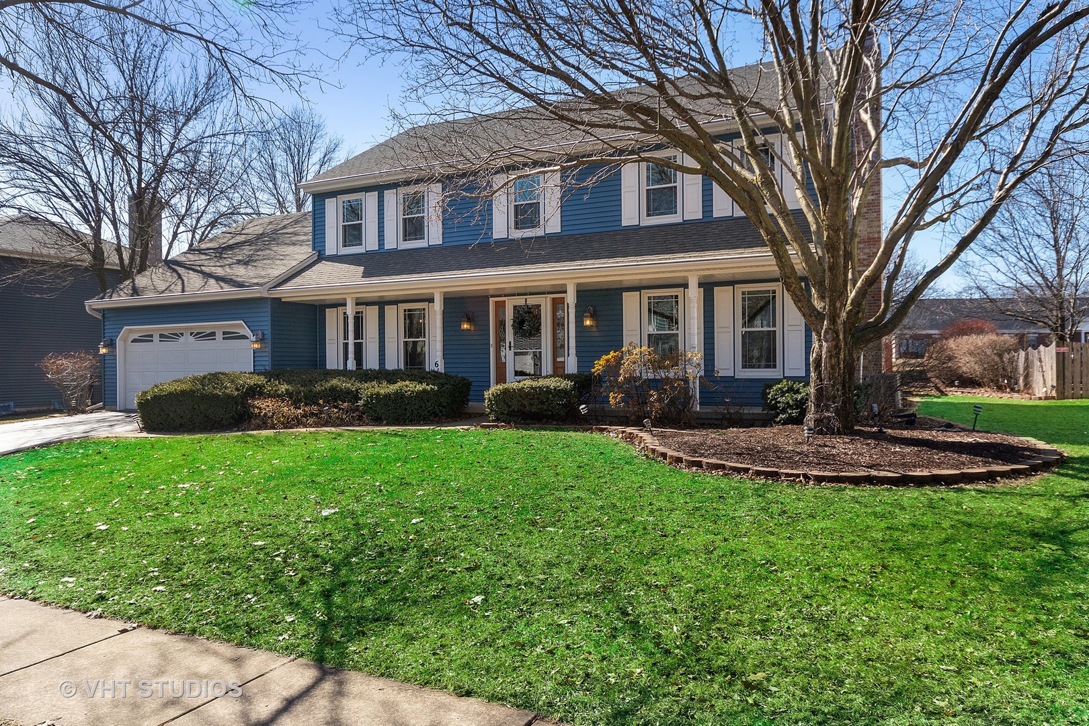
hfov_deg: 73.7
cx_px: 544
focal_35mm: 24
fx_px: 726
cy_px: 363
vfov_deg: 53.1
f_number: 9
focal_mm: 16
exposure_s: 1/500
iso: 200
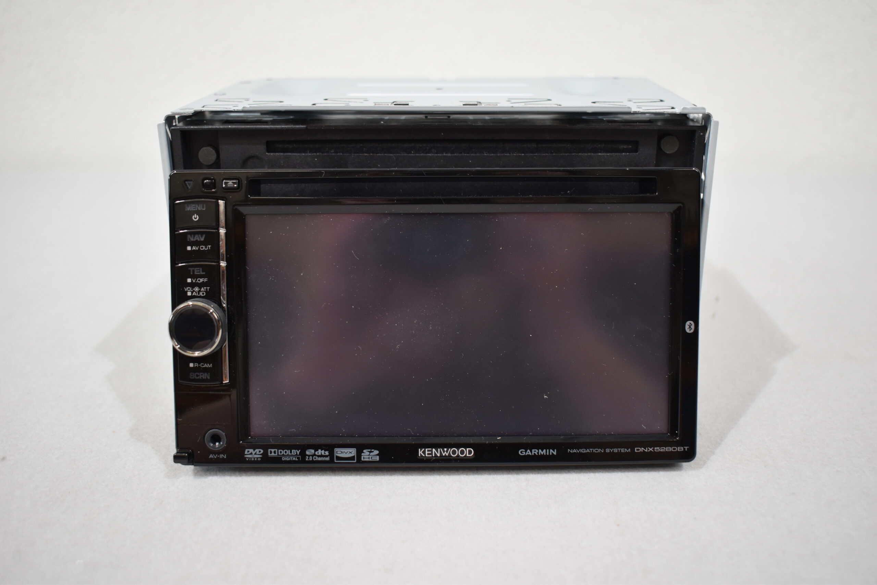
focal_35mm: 36
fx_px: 877
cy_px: 292
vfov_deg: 36.9
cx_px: 438
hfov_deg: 53.1
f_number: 3.8
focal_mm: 24
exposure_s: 1/125
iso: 800
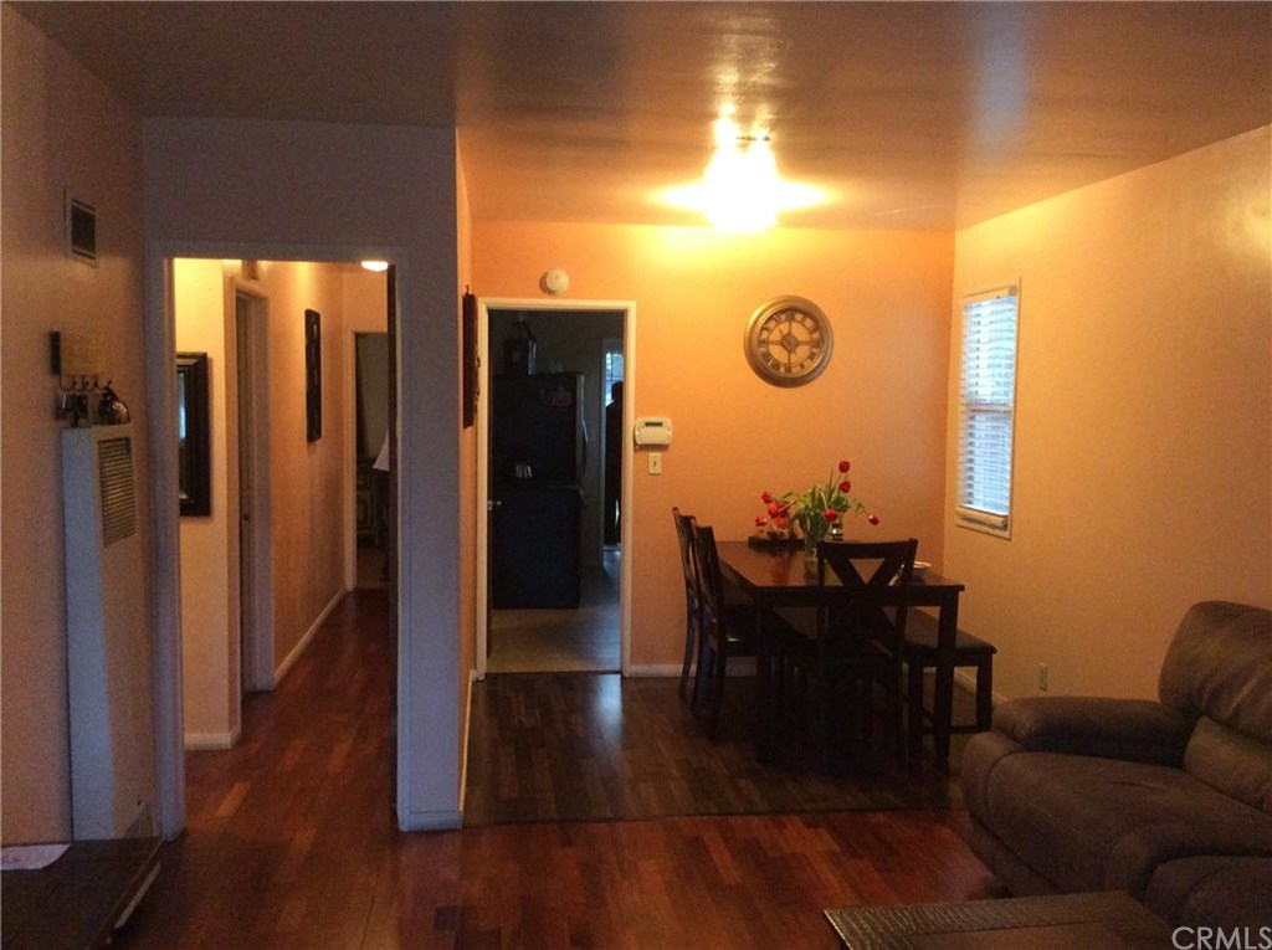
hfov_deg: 56.9
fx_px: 1174
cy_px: 475
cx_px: 636
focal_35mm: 32
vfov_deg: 44.1
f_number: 2.4
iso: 320
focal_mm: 3.3
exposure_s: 1/24
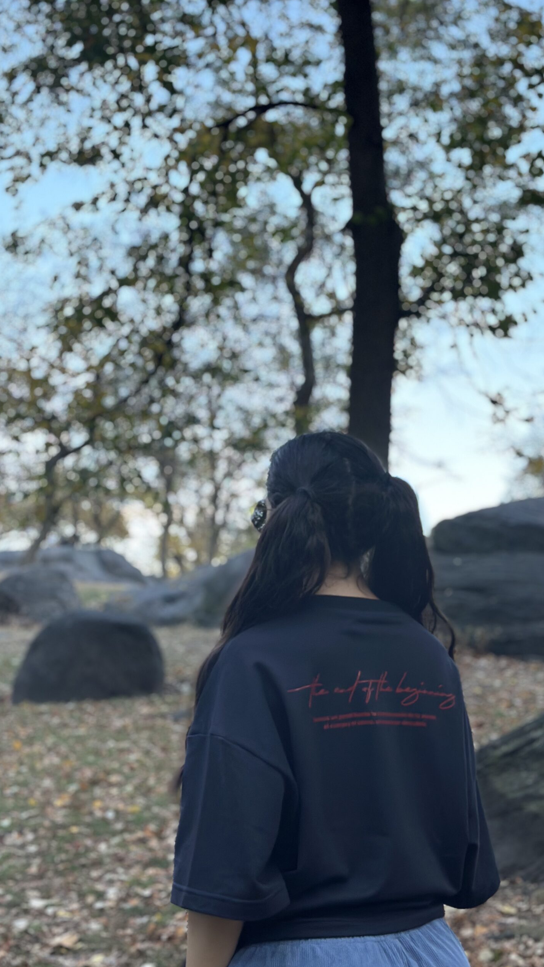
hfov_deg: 22.6
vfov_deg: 39.2
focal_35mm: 53
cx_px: 268
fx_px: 1359
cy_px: 488
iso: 80
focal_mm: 6.86
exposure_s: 1/529
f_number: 1.78
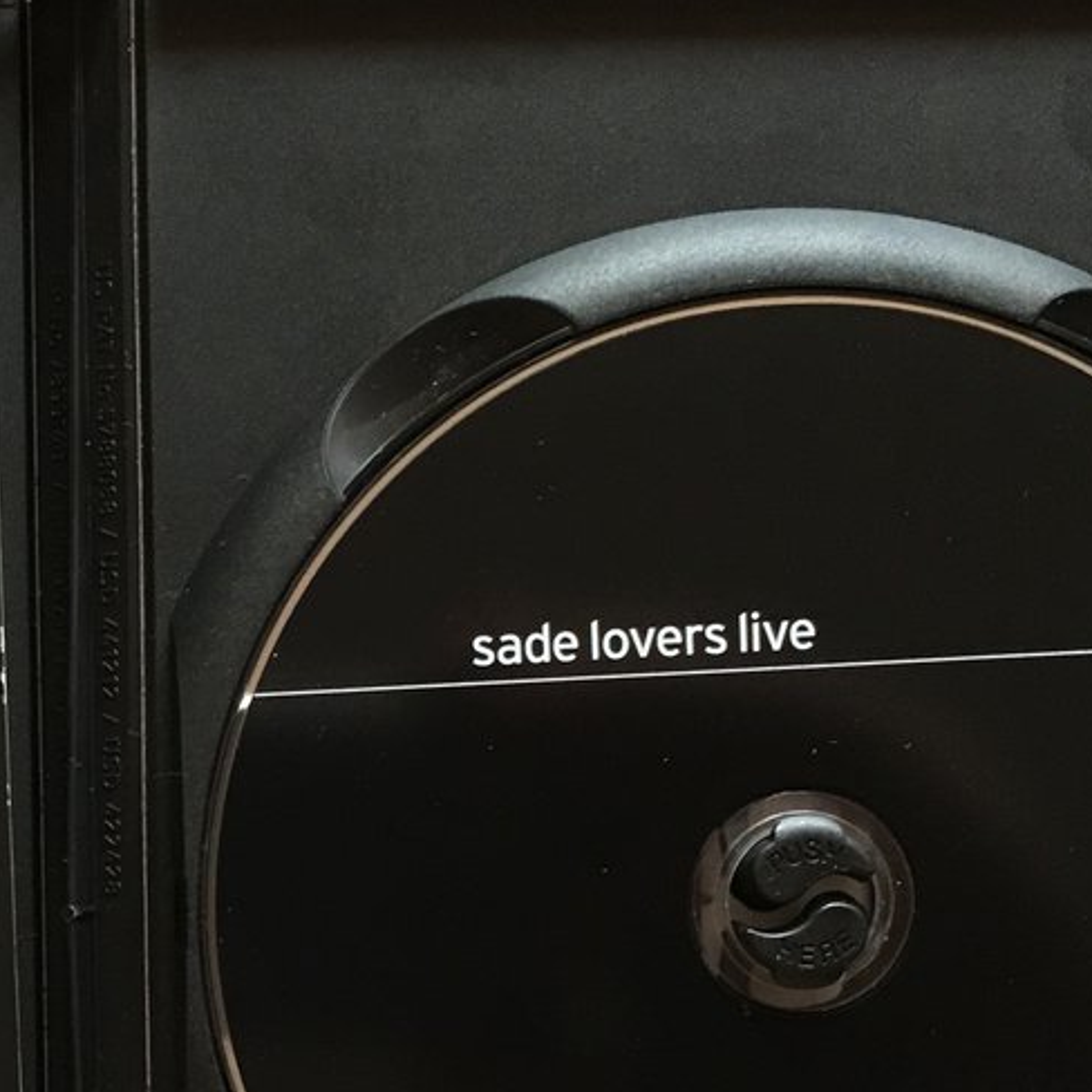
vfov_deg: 24.2
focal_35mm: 70
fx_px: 2498
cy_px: 886
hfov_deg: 23.8
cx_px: 55
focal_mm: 4.15
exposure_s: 1/33
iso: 160
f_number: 2.2
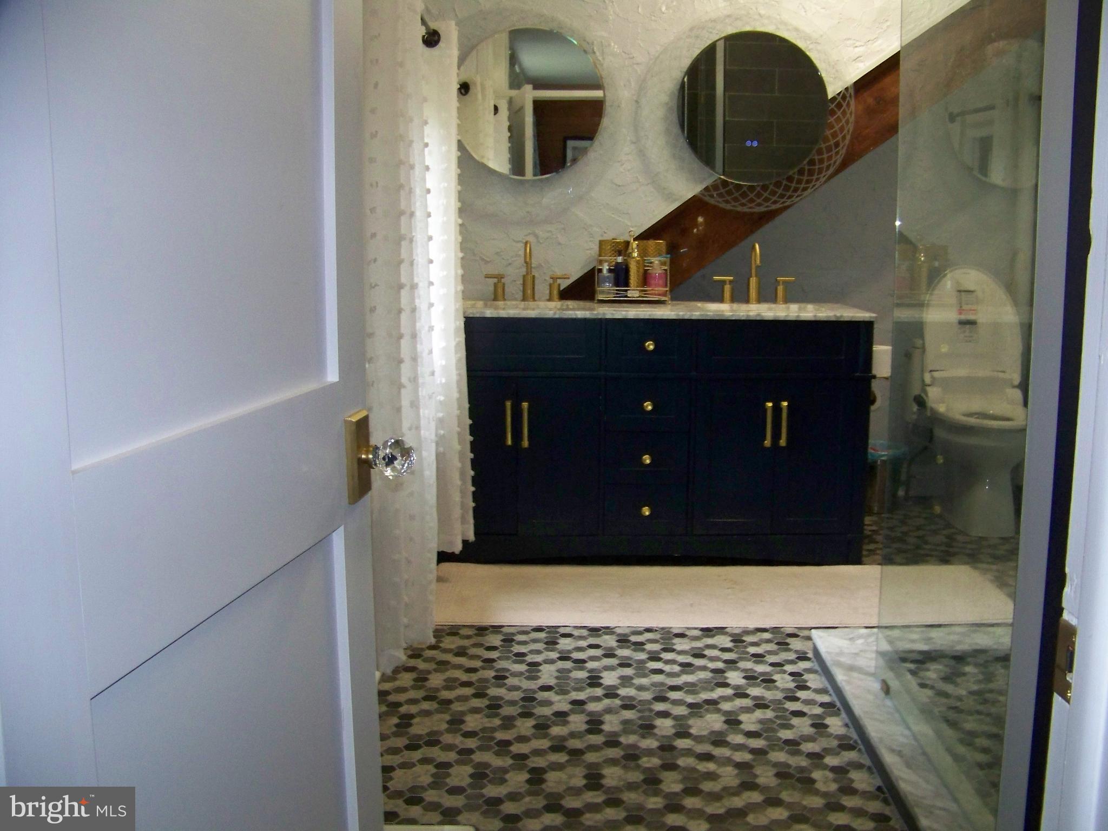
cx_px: 554
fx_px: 1152
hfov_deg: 51.4
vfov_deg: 39.7
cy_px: 416
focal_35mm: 36
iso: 200
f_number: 2.8
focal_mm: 5.85
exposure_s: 1/30
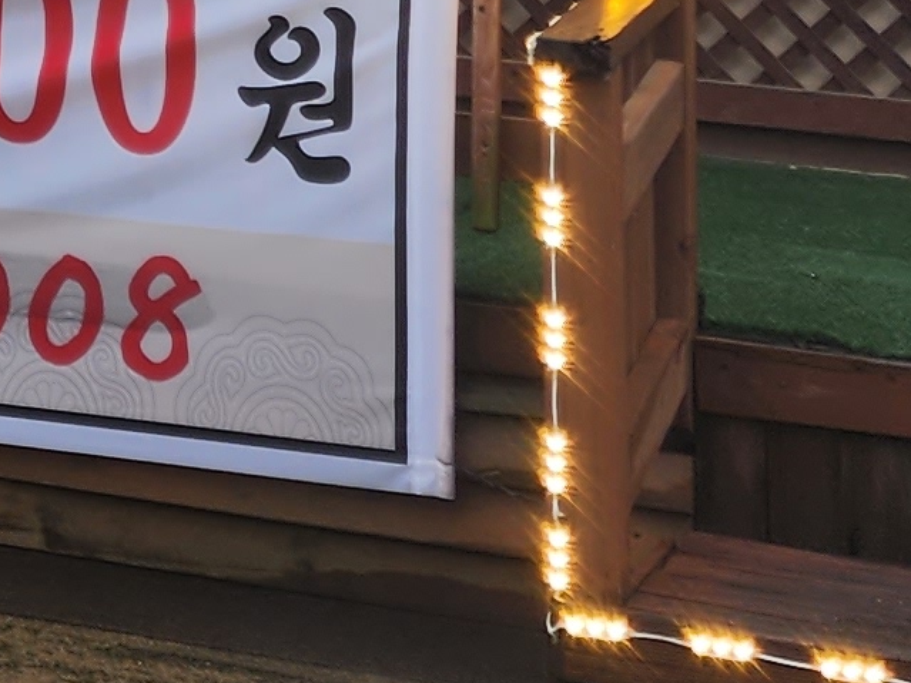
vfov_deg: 9.2
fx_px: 3789
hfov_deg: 12.7
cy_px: -1000
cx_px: -616
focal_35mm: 144
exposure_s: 1/120
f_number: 1.8
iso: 16
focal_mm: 6.4
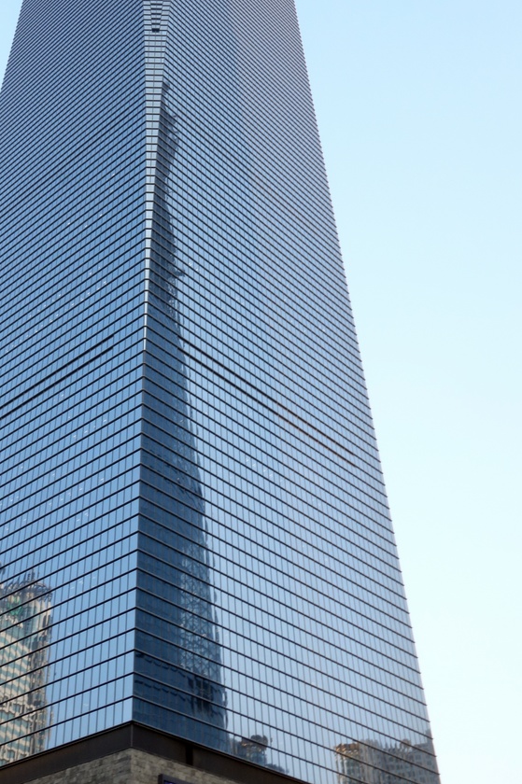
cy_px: 240
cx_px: 171
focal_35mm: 40
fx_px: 871
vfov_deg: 47.4
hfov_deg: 33.1
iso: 250
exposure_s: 1/30
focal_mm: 10.4
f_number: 11
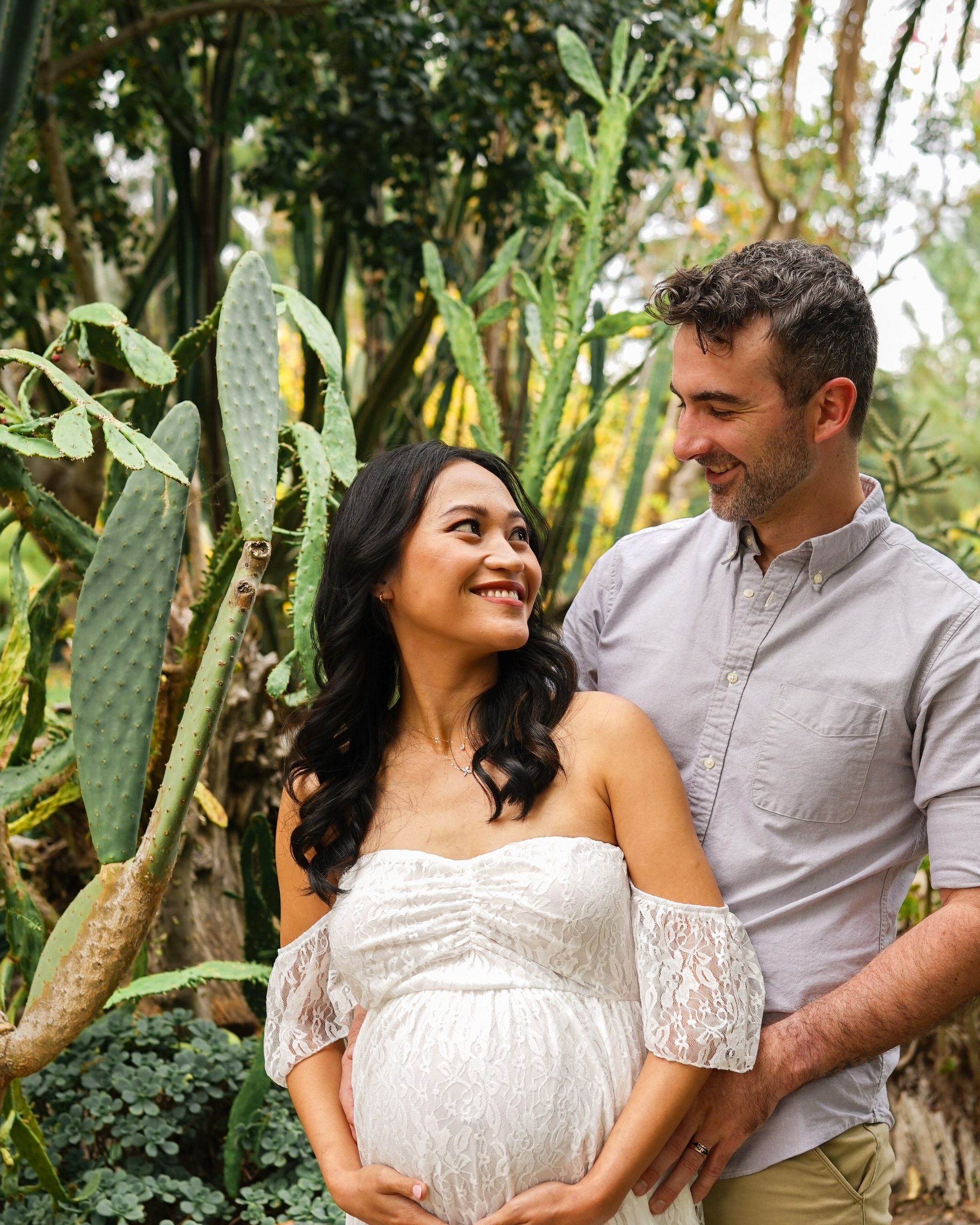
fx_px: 1777
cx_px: 598
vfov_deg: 37.9
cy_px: 725
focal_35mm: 49
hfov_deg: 30.7
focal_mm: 35
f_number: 2.8
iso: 50
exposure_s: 1/60
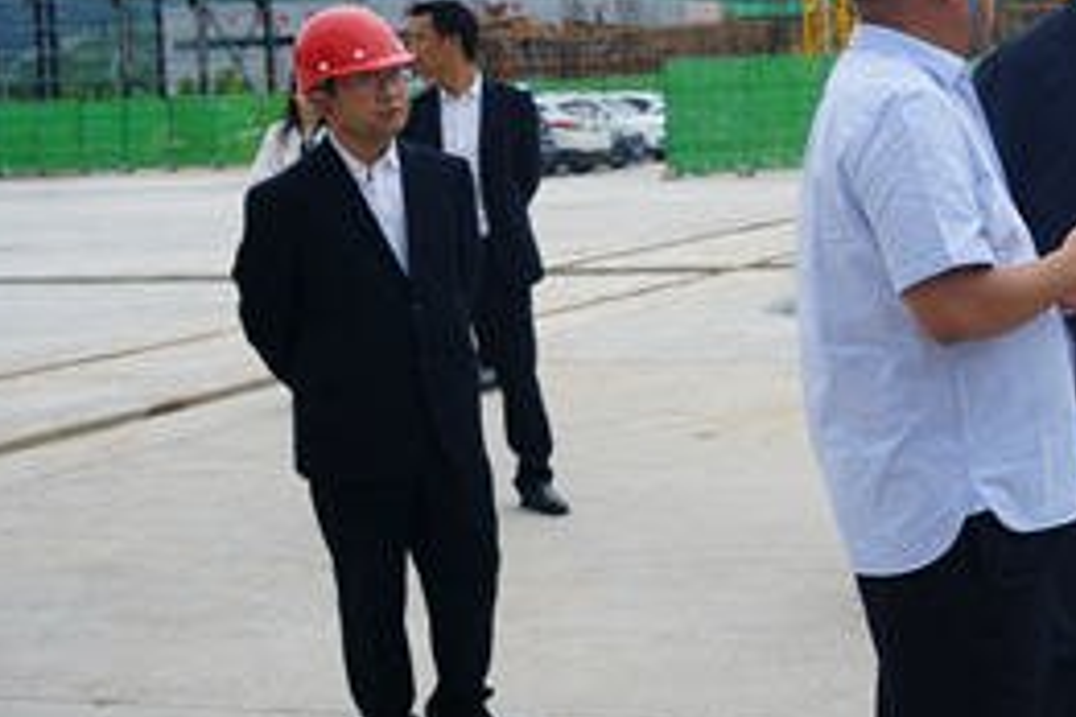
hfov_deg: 29.0
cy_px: 171
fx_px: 2002
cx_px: 944
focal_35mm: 67
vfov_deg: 20.1
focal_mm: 35
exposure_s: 1/400
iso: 100
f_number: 4.5
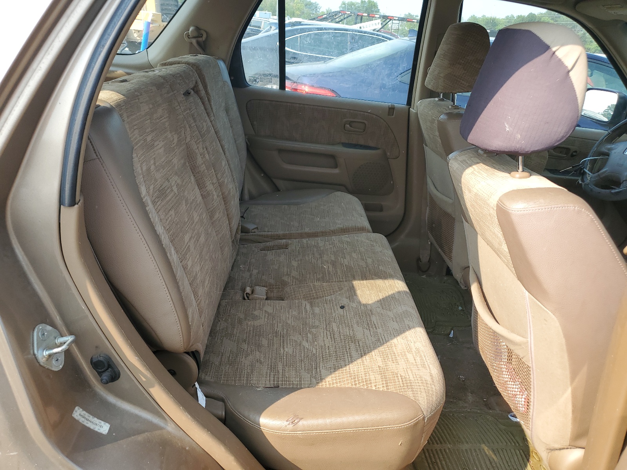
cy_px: 235
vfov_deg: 53.1
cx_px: 314
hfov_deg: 67.3
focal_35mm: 26
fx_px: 471
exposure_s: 1/714
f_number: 1.5
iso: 50
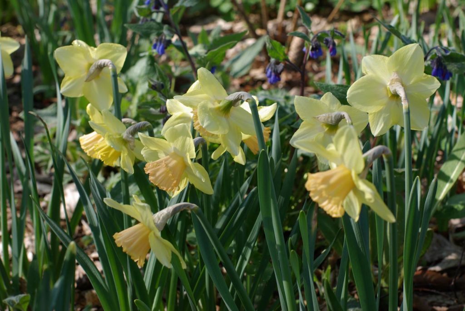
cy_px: 156
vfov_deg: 18.2
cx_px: 232
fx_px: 970
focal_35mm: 75
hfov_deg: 27.0
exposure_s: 1/125
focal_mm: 50
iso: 100
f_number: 5.6
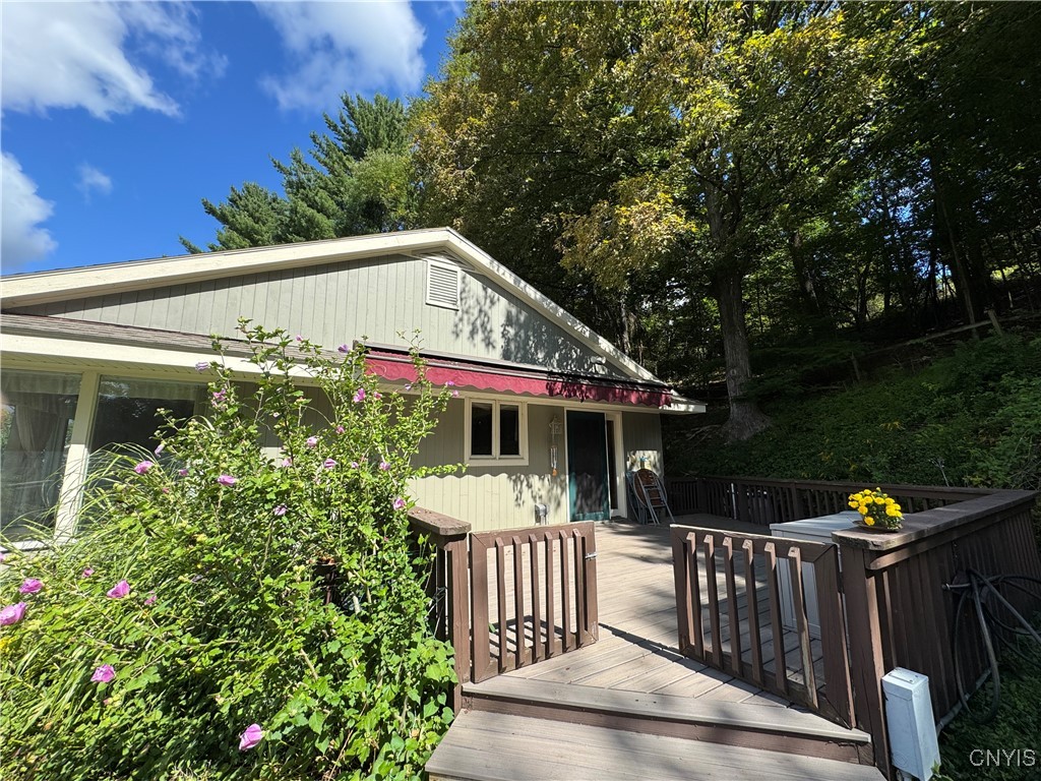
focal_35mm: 14
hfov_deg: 102.1
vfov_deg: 85.7
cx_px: 520
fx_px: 421
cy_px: 390
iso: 40
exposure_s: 1/1034
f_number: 2.2
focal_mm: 2.22
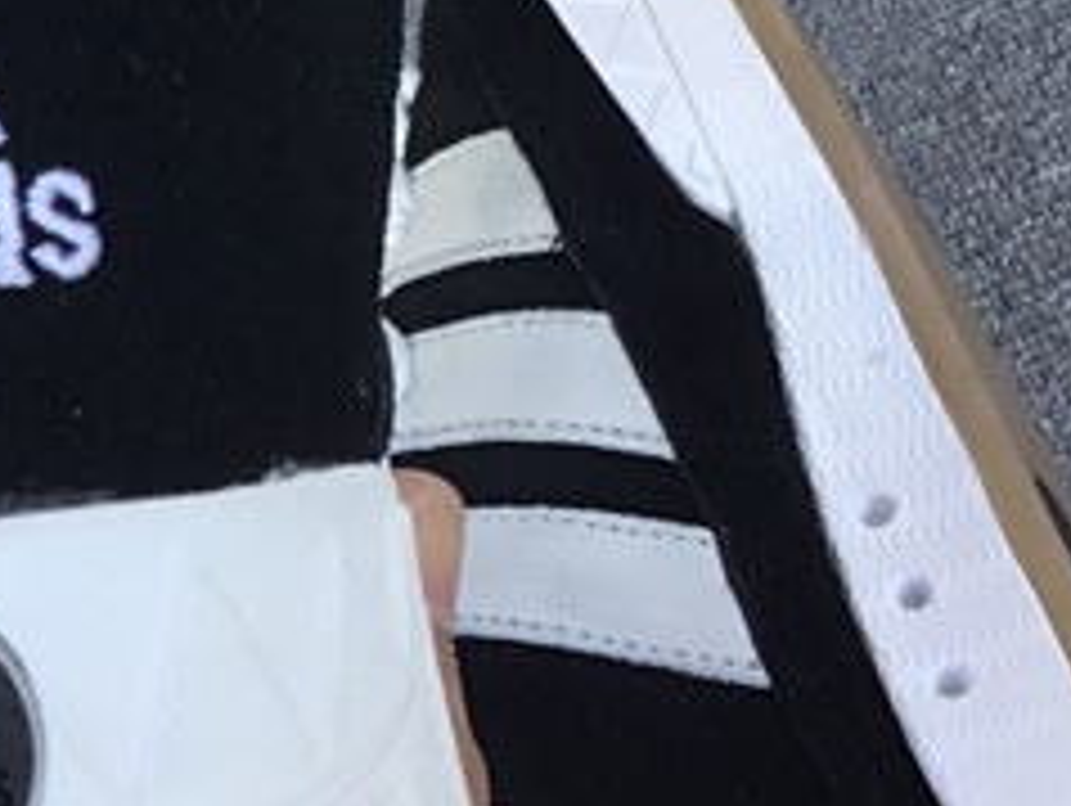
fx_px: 3624
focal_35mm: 117
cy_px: -47
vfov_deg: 12.5
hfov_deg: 16.3
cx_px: -126
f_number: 2.4
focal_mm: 3.3
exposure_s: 1/100
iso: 25
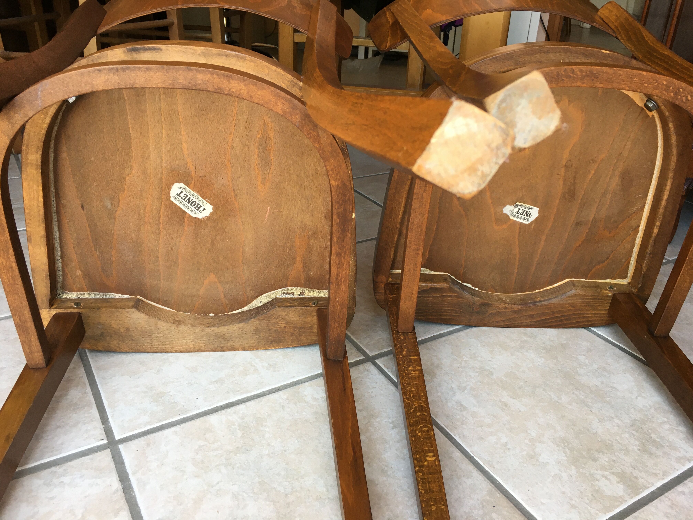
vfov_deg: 48.2
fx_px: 581
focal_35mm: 29
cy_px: 260
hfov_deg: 61.7
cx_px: 346
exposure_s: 1/33
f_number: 2.2
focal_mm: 4.15
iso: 25
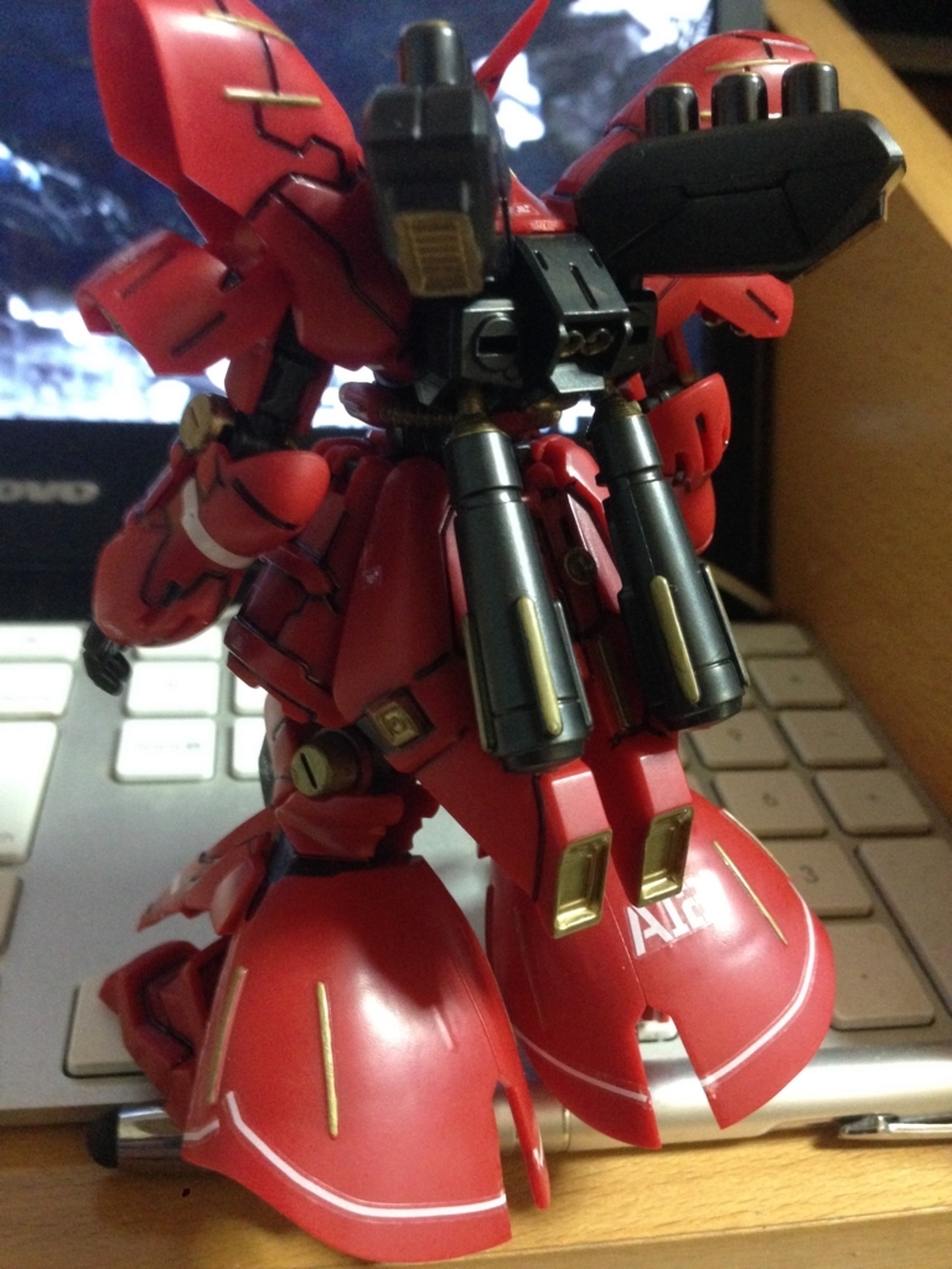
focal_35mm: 33
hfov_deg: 42.9
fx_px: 1210
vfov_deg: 55.4
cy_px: 634
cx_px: 476
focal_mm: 4.12
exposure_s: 1/15
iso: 500
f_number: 2.4
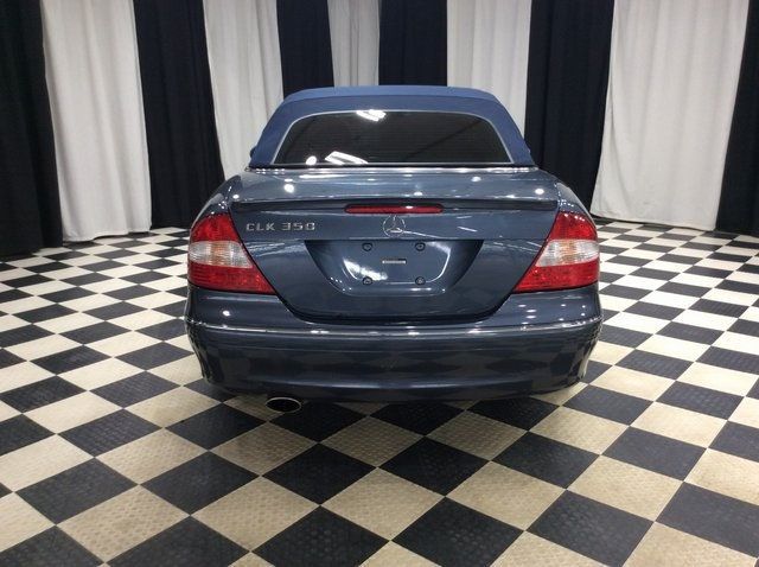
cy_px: 284
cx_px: 380
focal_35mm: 32
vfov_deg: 44.1
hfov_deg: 56.9
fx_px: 701
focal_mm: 3.3
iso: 50
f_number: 2.4
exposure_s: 1/24
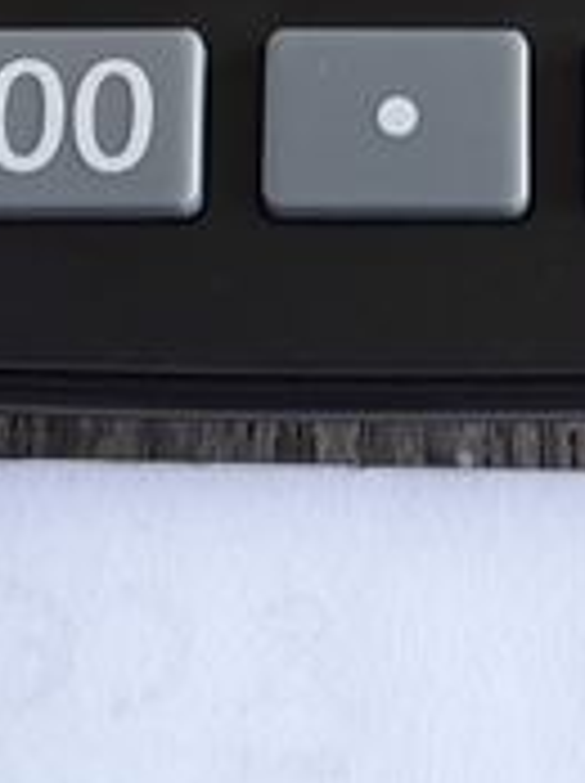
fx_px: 3253
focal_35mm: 144
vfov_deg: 13.5
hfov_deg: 10.2
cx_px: 531
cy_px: -76
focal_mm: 4.6
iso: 100
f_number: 2
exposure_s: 1/50
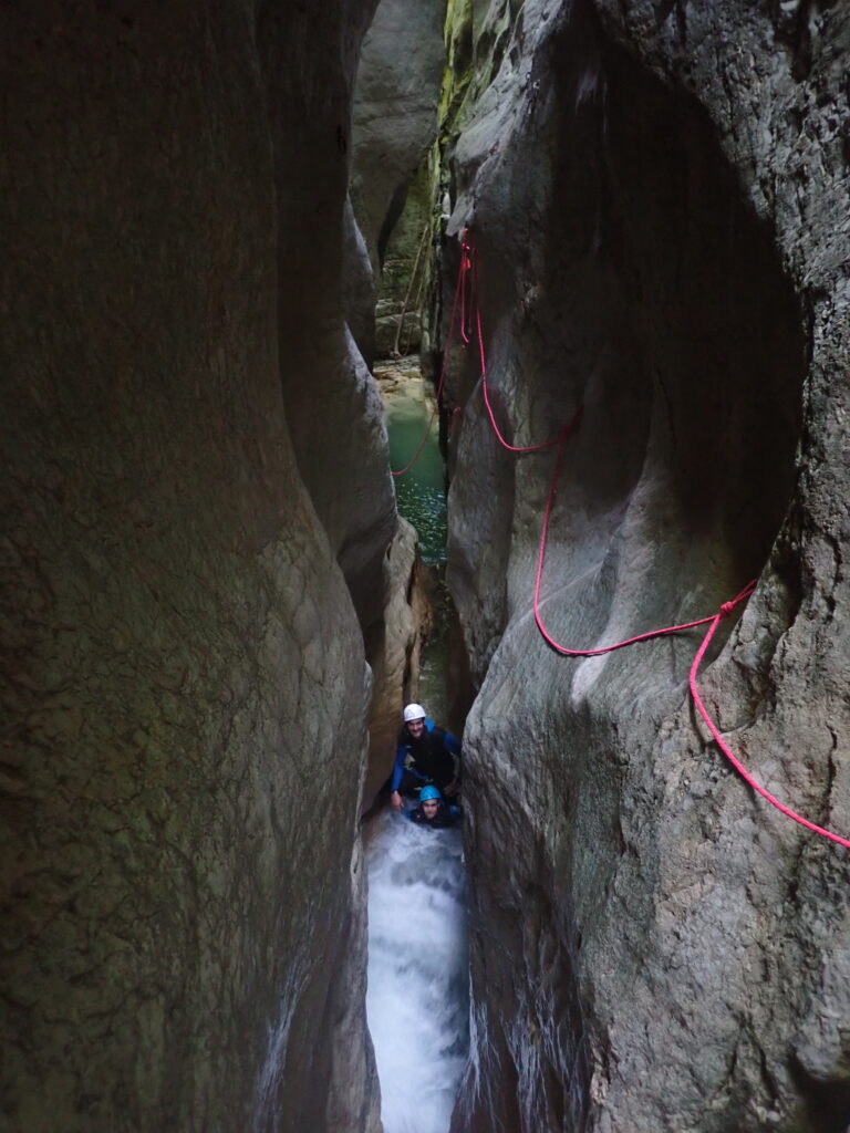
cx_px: 425
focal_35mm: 25
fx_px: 819
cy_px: 566
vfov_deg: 69.4
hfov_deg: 54.9
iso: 800
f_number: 2
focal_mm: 4.5
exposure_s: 1/20
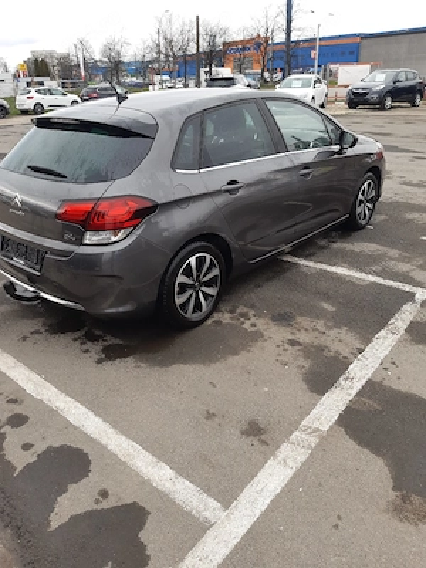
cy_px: 284
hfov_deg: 53.1
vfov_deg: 67.3
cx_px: 213
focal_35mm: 26
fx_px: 427
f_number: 1.7
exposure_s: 1/385
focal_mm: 3.92
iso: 40
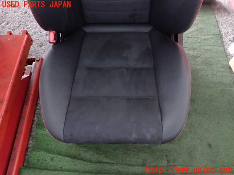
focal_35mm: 25
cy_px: 88
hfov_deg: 69.4
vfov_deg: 54.9
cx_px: 117
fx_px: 169
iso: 800
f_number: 2
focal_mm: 4.5
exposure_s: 1/25
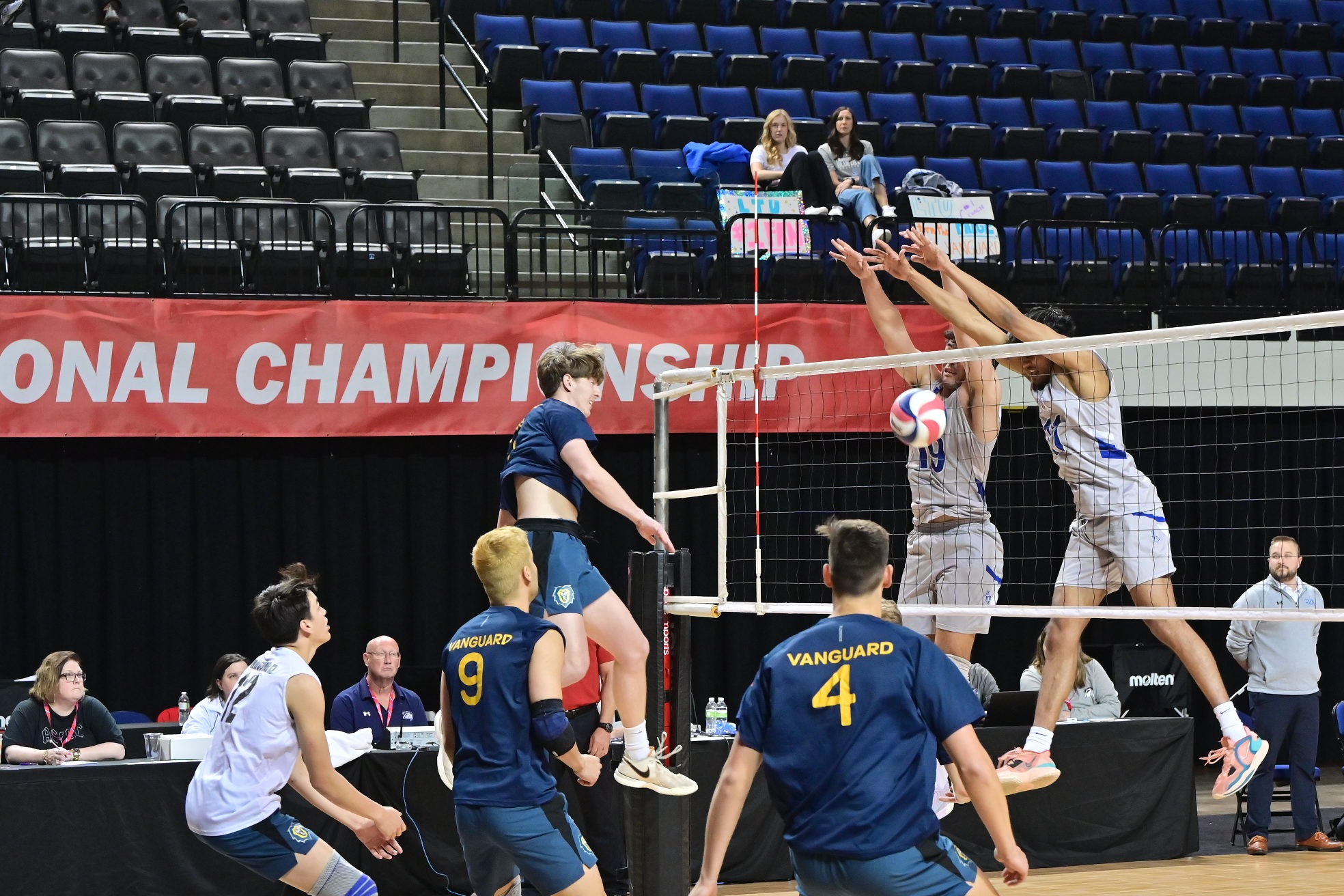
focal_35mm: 105
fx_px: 3920
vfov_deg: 13.0
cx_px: 672
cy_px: 448
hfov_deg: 19.5
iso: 1600
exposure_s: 1/500
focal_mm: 70
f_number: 5
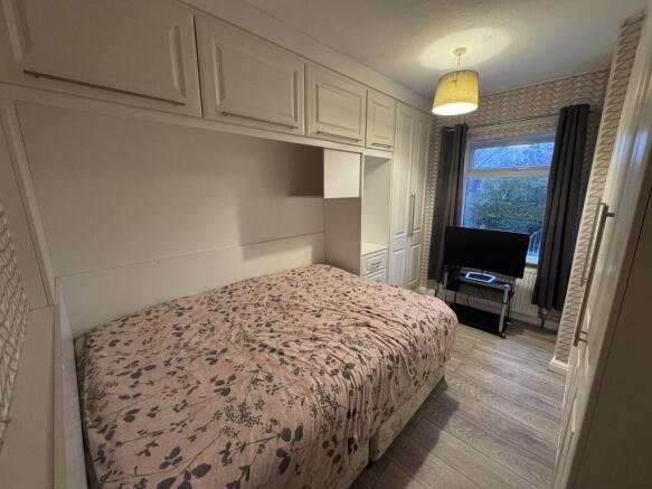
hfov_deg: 102.1
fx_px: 264
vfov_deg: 85.7
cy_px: 244
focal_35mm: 14
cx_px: 326
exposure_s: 1/50
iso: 400
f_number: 2.2
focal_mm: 2.22
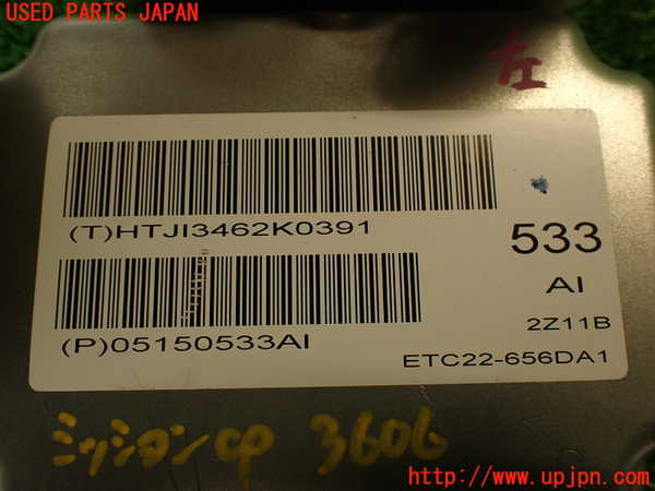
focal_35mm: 32
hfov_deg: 56.8
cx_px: 328
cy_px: 246
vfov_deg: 44.2
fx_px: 606
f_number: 2.4
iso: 125
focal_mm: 5.79
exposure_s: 1/60
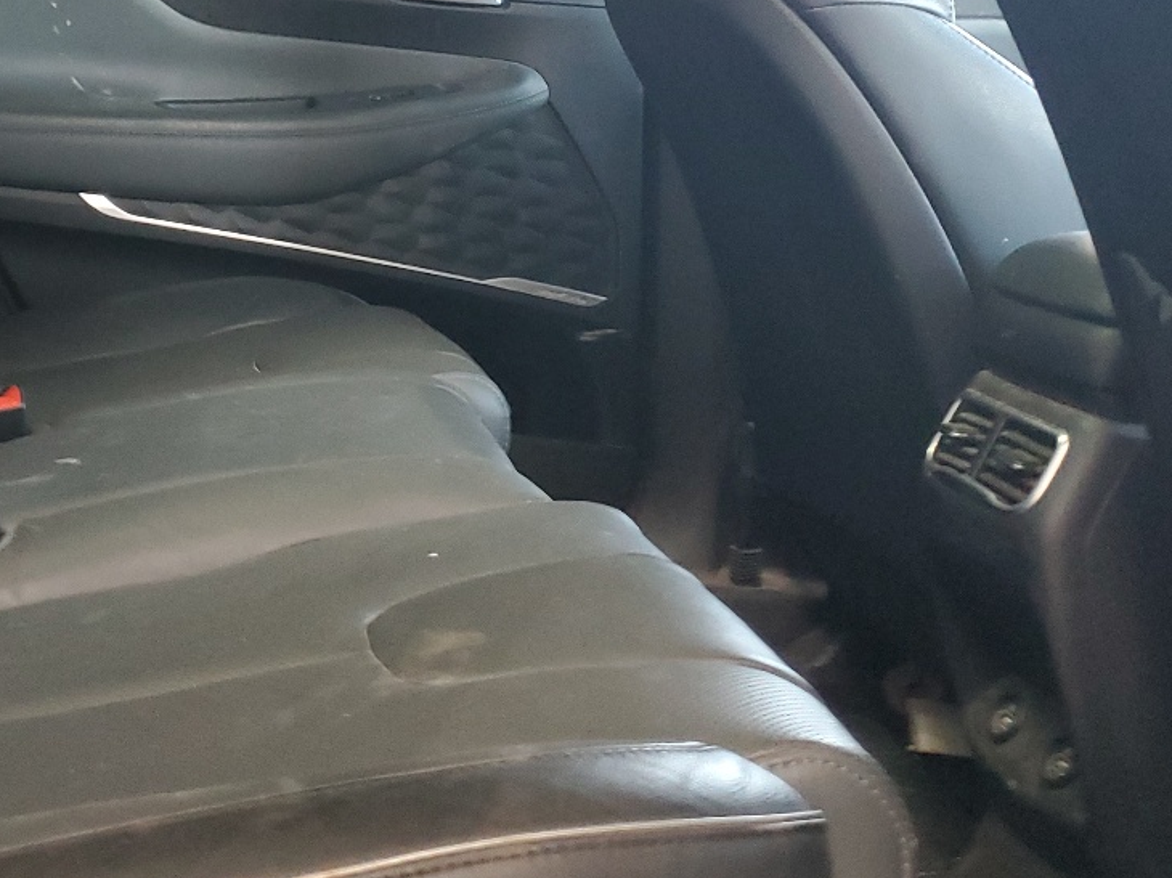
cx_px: 199
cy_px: 90
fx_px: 1929
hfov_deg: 32.7
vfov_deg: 24.9
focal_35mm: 57
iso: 302
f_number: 1.5
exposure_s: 1/40
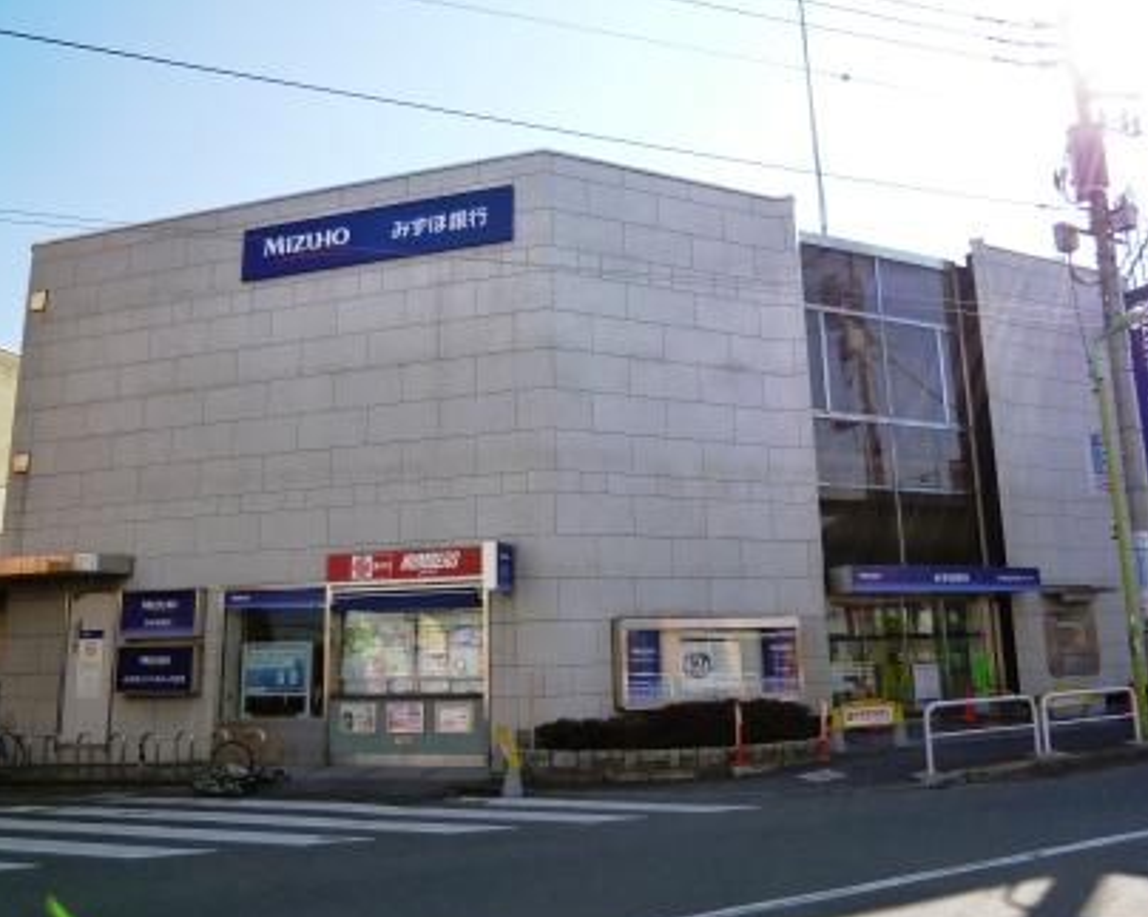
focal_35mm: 26
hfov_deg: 66.0
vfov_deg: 54.9
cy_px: 471
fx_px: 883
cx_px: 602
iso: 160
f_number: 2.5
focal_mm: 4.3
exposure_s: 1/800
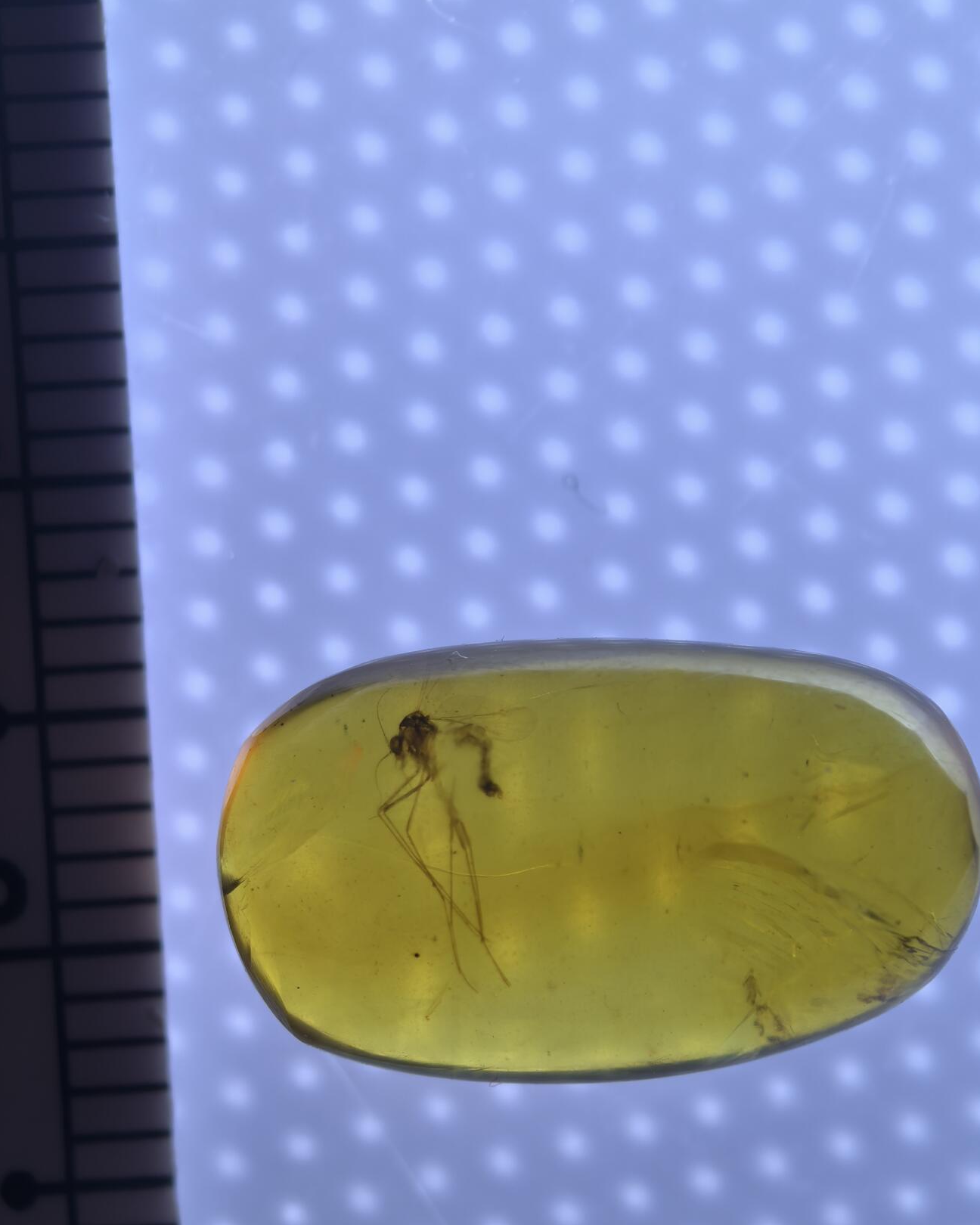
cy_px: 654
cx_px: 508
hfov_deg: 15.0
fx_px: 3734
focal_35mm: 103
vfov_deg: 18.6
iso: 100
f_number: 3
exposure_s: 1/100
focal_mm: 14.6
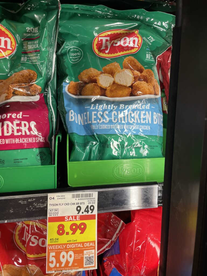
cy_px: 138
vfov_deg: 67.3
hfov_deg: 53.1
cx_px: 104
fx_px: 207
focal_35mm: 26
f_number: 1.6
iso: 80
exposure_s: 1/121
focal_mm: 4.2
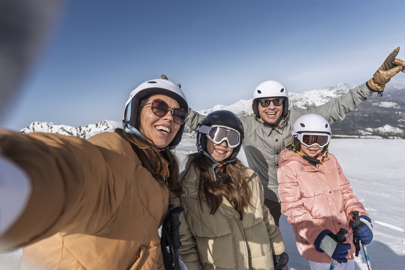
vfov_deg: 66.2
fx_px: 207
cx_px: 202
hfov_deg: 88.8
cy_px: 135
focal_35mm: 18
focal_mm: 18.4
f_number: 4
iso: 100
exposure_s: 1/3000
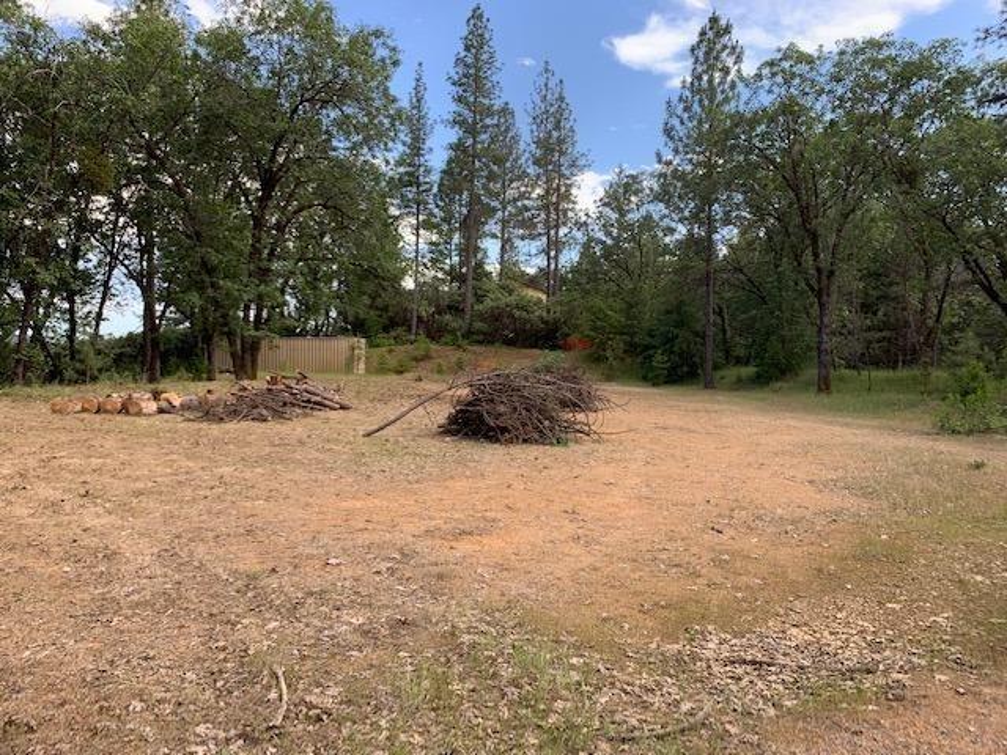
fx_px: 756
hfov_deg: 67.3
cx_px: 504
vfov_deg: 53.1
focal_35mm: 26
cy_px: 378
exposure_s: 1/385
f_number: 1.8
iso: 25
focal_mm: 4.25
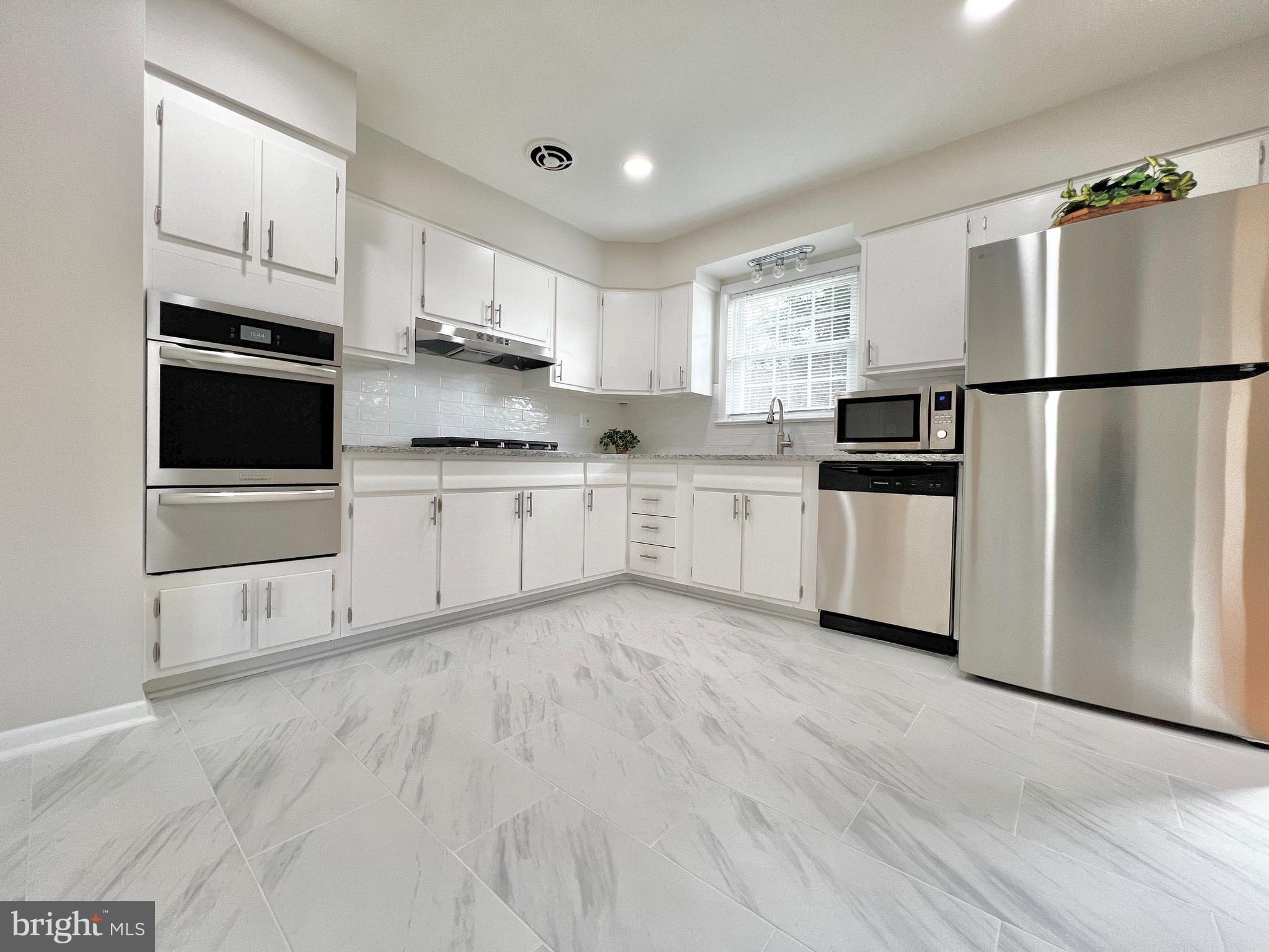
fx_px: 477
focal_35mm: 13
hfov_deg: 106.2
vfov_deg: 89.9
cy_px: 476
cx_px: 634
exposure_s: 1/120
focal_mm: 1.57
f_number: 1.8
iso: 100
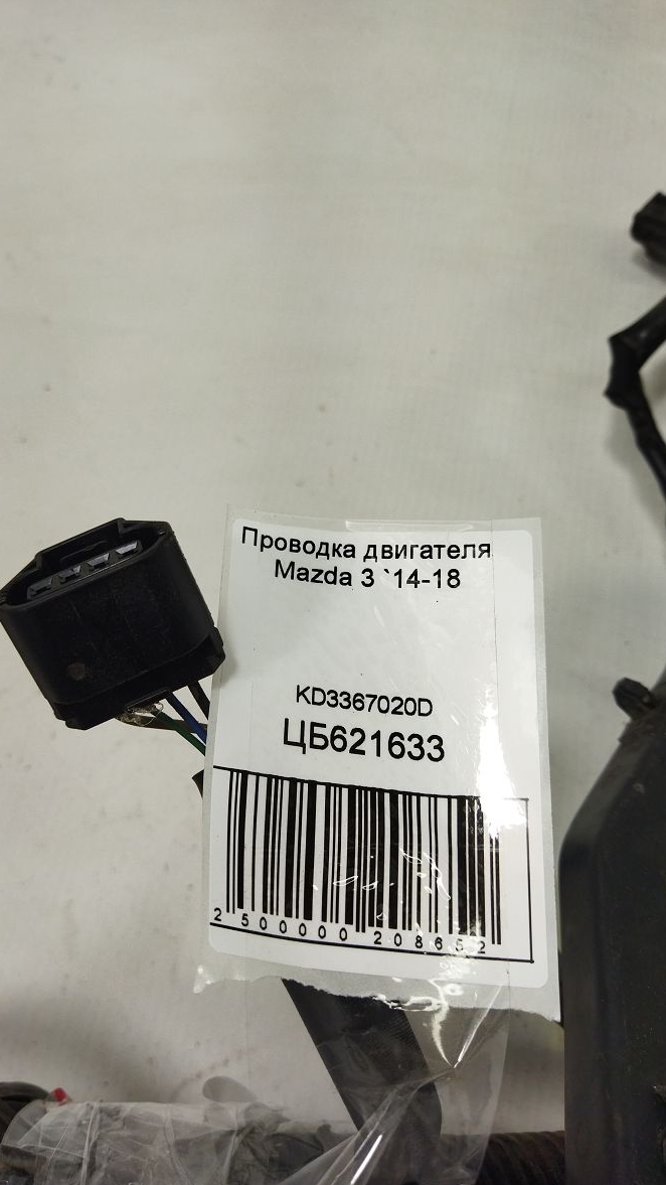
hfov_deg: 38.8
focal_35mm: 30
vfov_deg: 64.3
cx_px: 272
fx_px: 942
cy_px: 601
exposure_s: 1/320
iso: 99
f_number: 1.79
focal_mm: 4.71
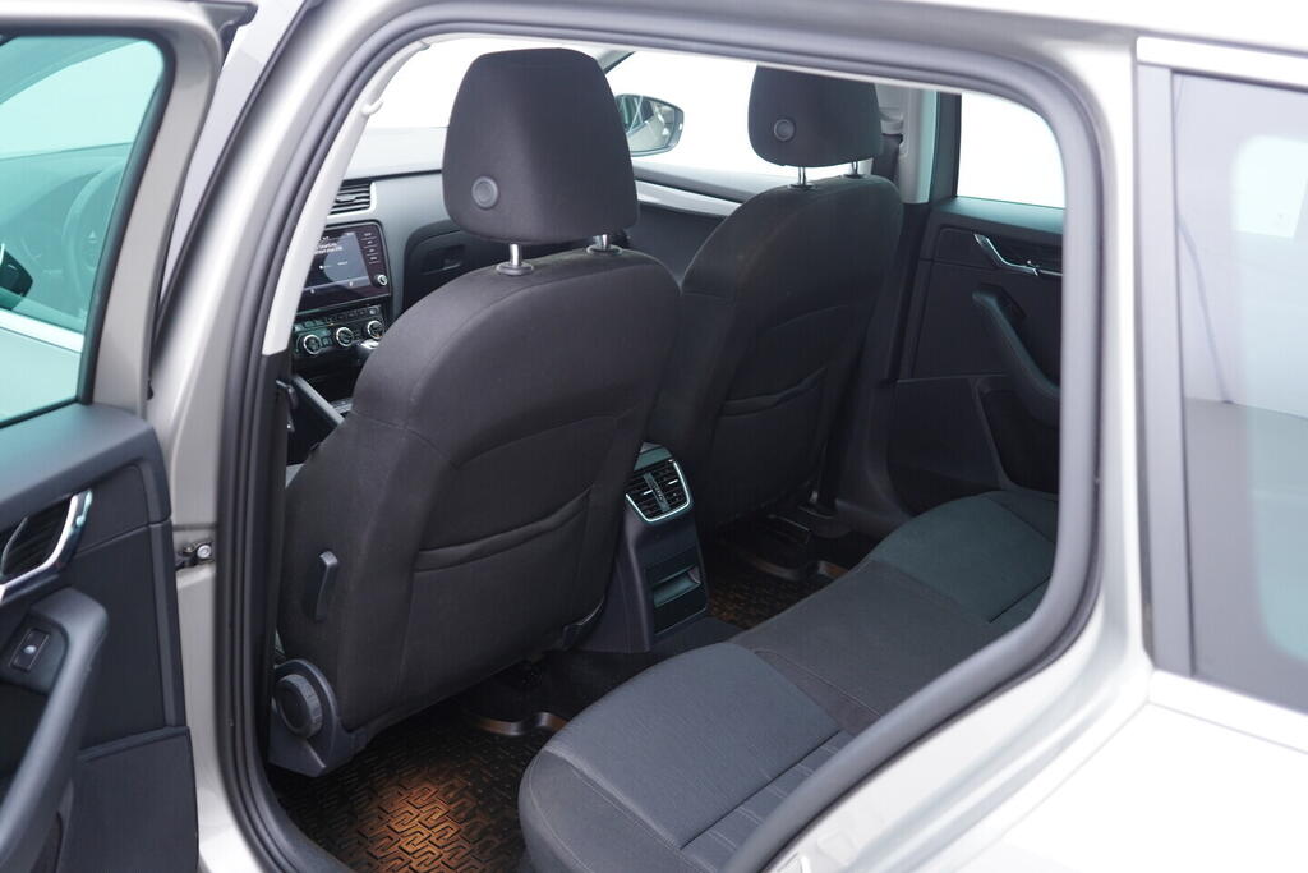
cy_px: 436
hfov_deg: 53.1
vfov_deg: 36.9
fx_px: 1308
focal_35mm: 36
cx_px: 654
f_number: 2.8
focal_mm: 24
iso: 320
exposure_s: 1/40
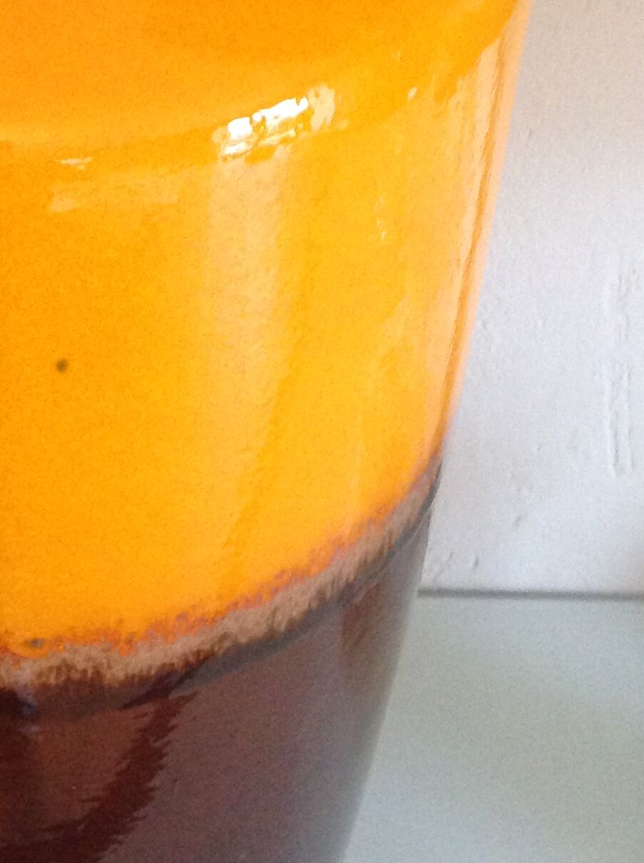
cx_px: -29
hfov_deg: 18.9
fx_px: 1866
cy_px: 302
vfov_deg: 25.9
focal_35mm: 75
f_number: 2.4
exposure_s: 1/15
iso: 320
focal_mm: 4.28
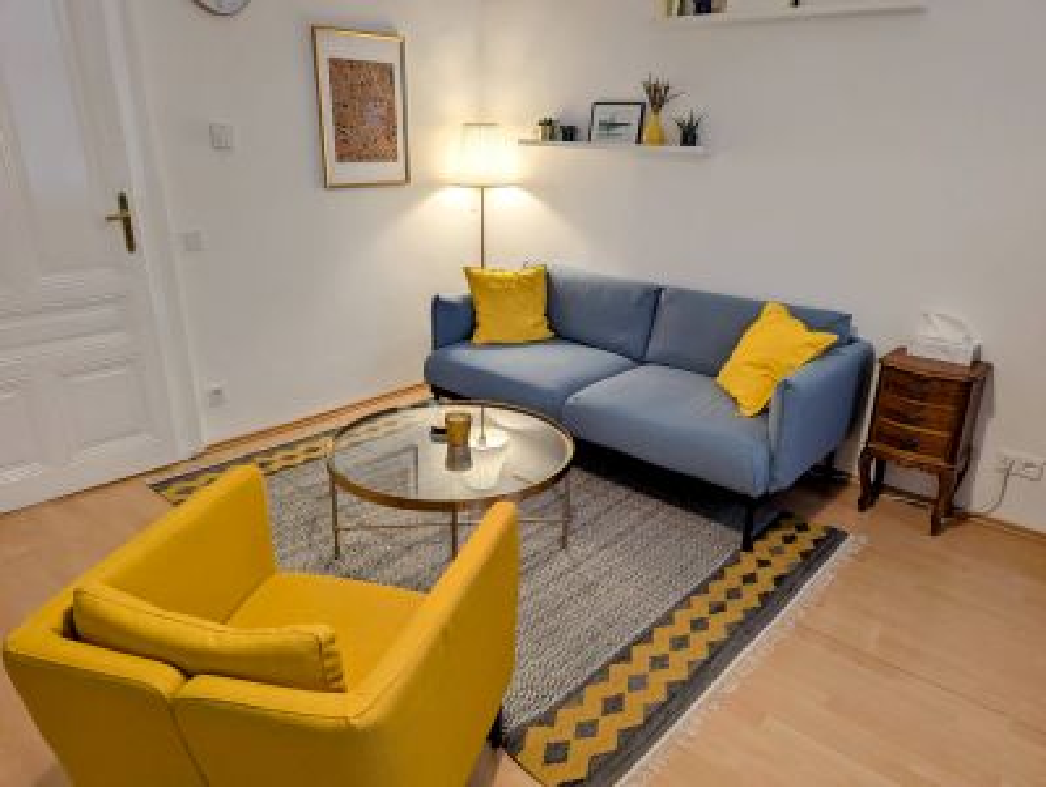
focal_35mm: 24
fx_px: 726
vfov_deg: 56.9
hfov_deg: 71.5
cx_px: 523
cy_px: 394
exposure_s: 1/50
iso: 69
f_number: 1.85
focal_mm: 6.81
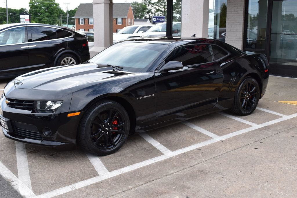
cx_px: 148
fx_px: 346
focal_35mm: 42
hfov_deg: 46.4
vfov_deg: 31.9
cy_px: 99
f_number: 10
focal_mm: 28
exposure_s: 1/200
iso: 400
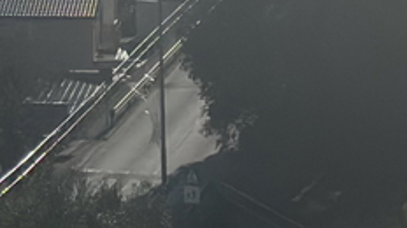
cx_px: -47
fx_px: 2922
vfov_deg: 4.3
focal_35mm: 271
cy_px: -521
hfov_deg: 7.9
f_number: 1.78
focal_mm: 6.86
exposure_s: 1/29412
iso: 80
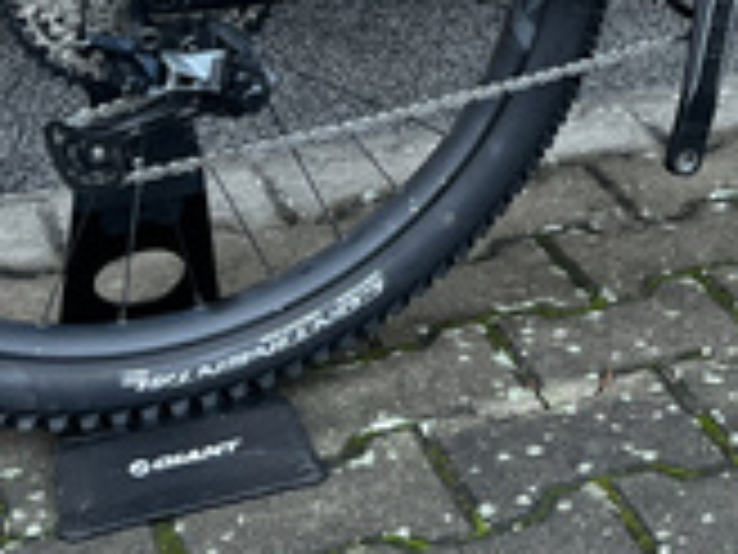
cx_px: 810
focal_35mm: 95
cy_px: -122
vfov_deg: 15.0
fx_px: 2025
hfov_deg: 19.8
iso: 50
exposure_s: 1/121
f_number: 1.5
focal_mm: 5.7
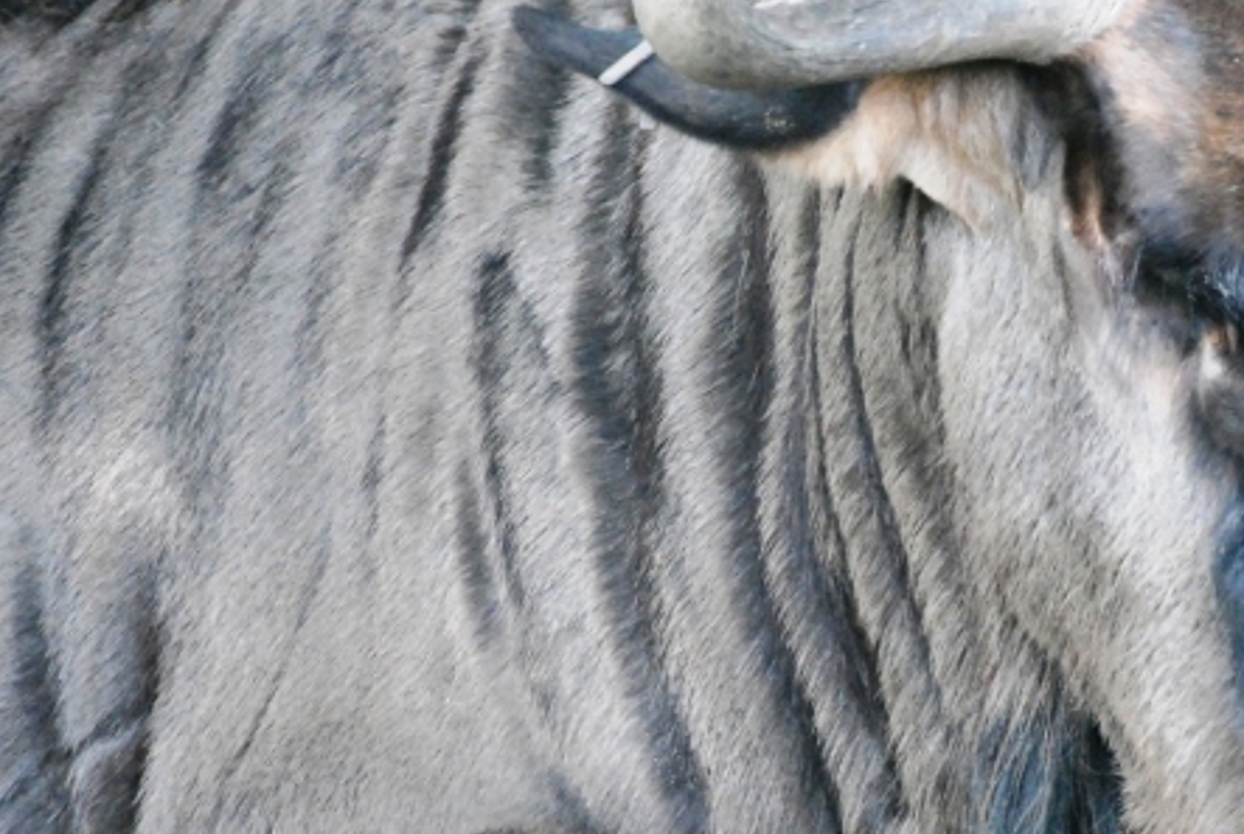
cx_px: 1095
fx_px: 26375
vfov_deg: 1.8
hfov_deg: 2.7
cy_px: 445
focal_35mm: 762
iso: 1600
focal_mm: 220
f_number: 8
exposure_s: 1/160
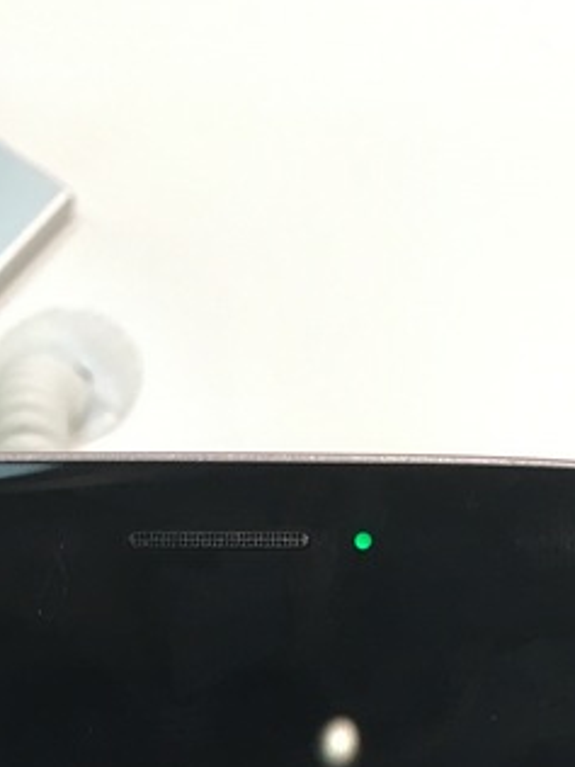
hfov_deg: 16.3
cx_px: 149
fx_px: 1993
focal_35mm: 90
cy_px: 1175
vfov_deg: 18.9
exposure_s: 1/33
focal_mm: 4.15
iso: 50
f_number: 2.2
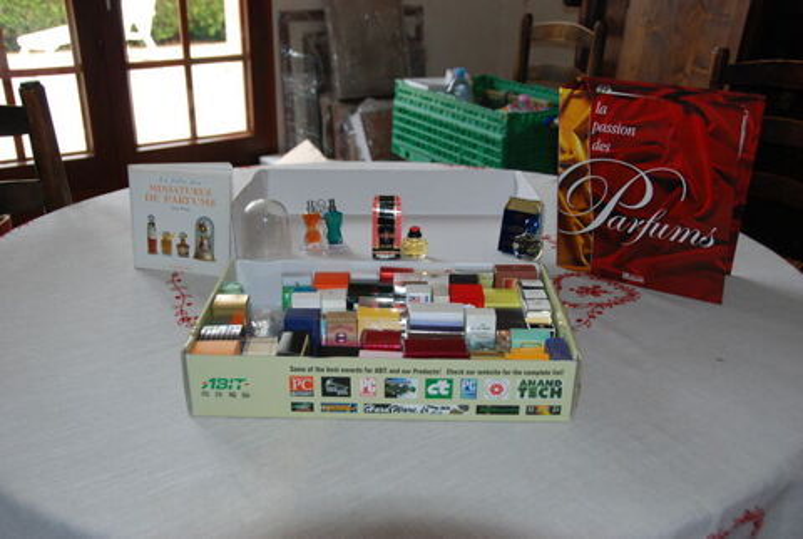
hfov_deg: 53.0
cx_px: 402
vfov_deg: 37.0
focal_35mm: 36
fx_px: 804
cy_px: 270
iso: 200
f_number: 3.8
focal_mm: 24
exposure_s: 1/60
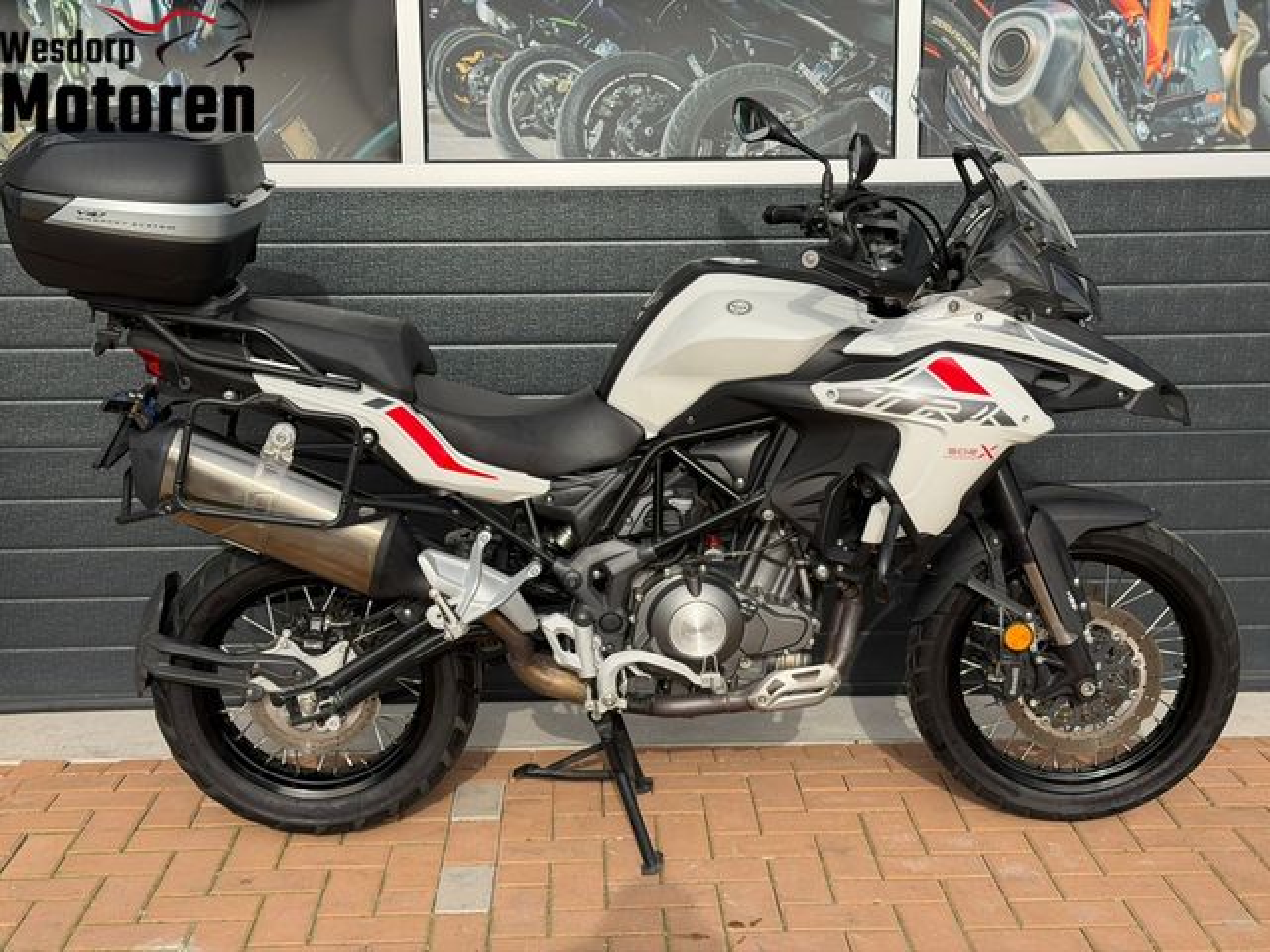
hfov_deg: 39.7
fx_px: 1761
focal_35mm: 48
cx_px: 635
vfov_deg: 30.3
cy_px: 476
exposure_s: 1/2865
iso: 64
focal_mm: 6.76
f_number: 1.78
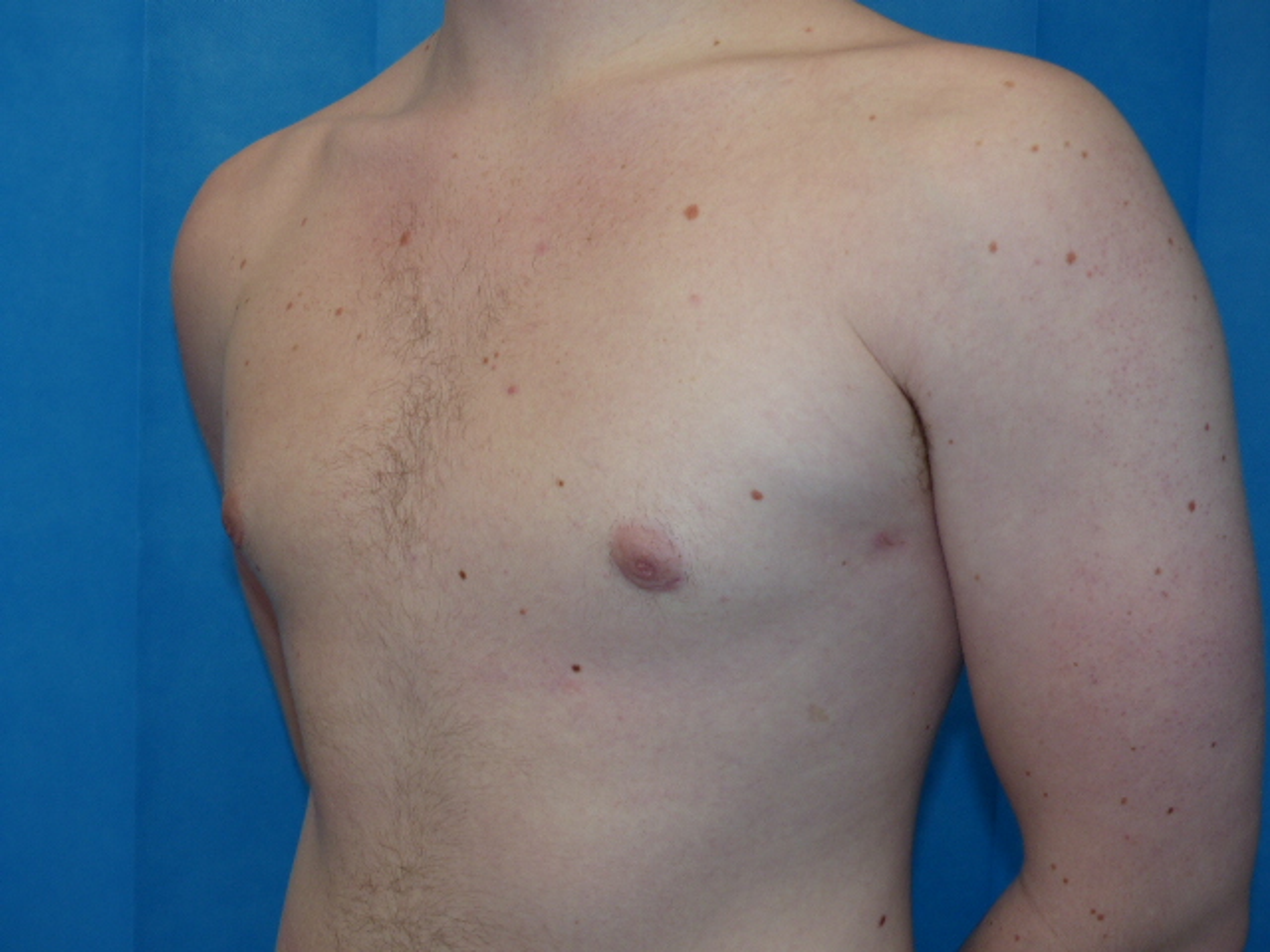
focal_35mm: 44
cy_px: 476
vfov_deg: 32.9
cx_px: 635
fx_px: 1614
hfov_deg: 42.9
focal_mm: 7.8
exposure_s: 1/100
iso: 100
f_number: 2.8
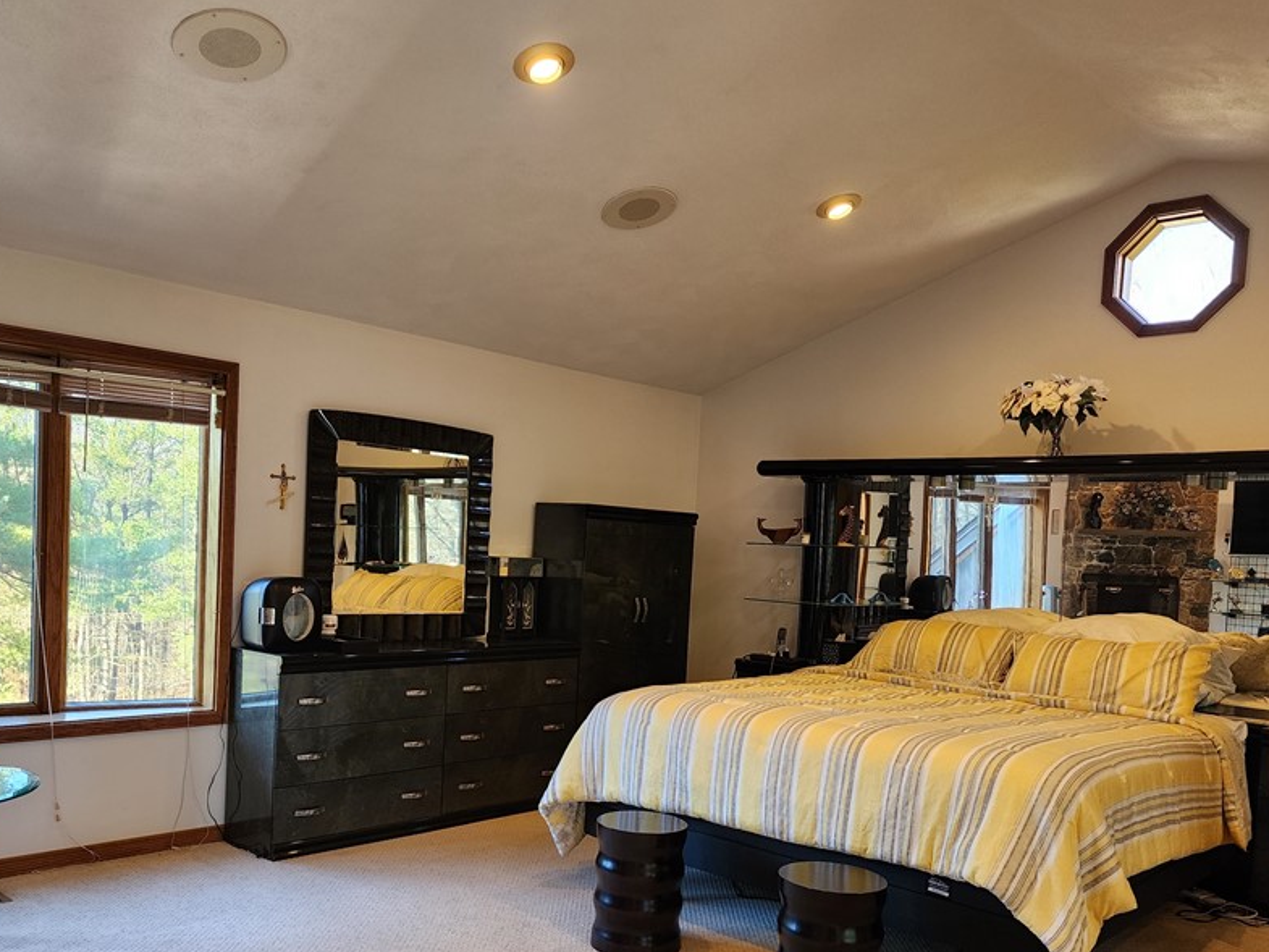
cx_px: 622
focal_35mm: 30
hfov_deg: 60.0
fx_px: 1100
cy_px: 590
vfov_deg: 46.4
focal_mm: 6.4
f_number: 1.8
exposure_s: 1/120
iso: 160
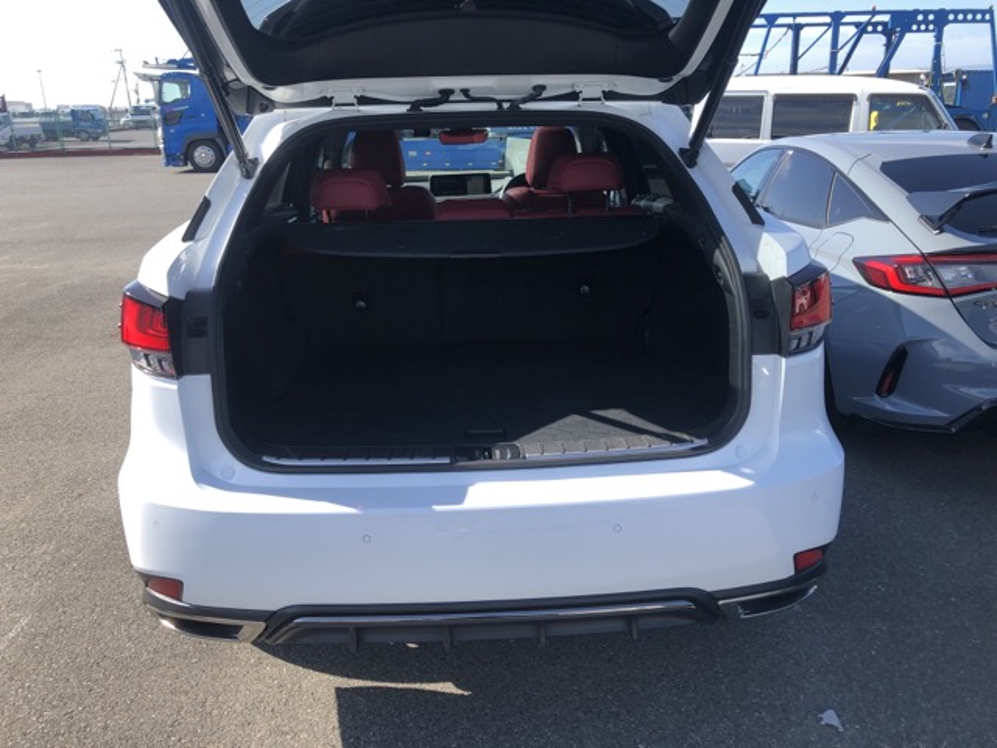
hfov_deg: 63.4
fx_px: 806
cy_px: 374
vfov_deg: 49.7
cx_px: 498
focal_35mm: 28
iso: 20
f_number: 1.8
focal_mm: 3.99
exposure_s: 1/706
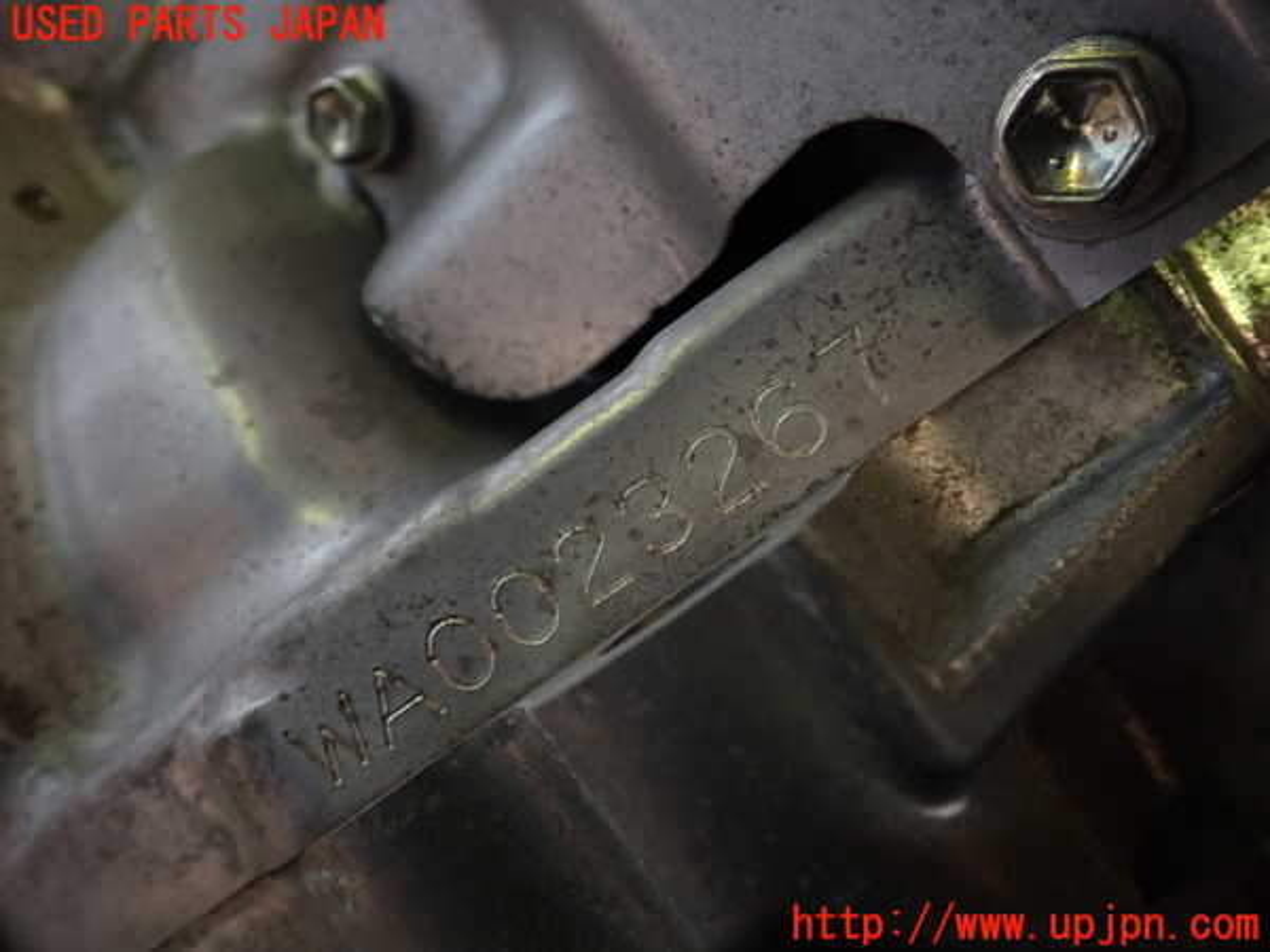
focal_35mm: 30
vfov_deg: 46.8
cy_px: 476
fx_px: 1101
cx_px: 635
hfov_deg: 60.0
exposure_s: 1/30
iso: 400
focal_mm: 5.4
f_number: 2.3
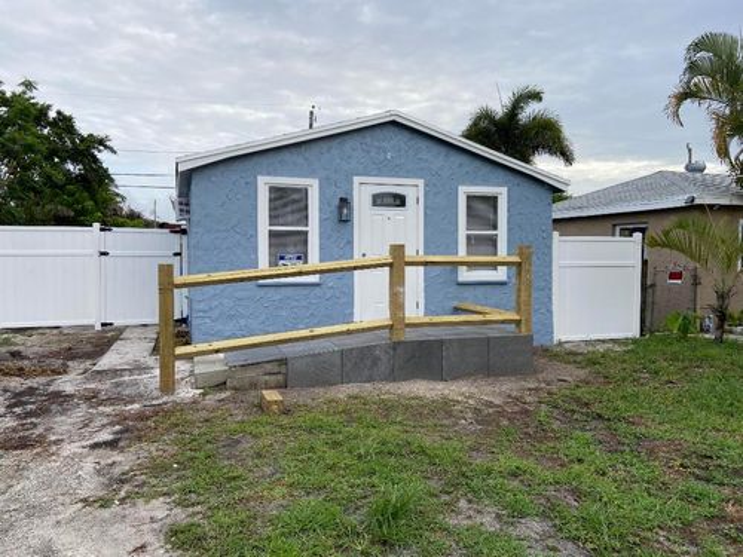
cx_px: 372
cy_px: 278
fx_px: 558
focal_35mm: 26
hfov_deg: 67.3
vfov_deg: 53.1
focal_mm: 4.25
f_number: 1.8
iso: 32
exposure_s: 1/534
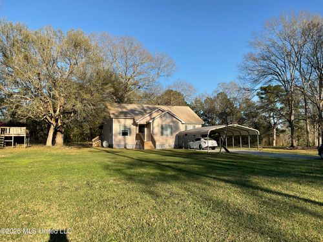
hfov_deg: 61.7
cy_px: 121
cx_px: 162
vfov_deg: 48.2
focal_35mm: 29
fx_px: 271
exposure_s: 1/1279
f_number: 1.8
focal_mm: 3
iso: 16
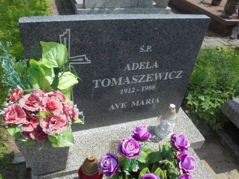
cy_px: 87
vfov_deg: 46.8
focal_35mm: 30
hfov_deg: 60.0
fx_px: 207
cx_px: 118
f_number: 3.7
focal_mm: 5.3
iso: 100
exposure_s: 1/800
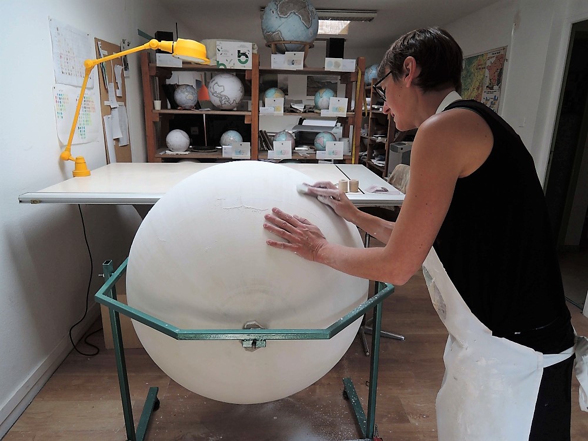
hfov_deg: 71.6
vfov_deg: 56.8
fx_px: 408
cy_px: 220
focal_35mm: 24
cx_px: 294
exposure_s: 1/200
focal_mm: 5.1
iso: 80
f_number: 1.8
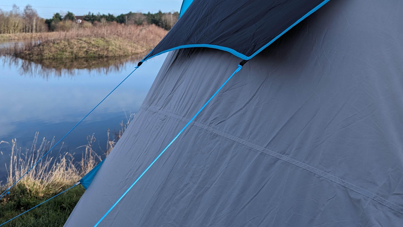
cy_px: 24
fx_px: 406
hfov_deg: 52.5
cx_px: 236
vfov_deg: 29.9
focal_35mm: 38
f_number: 1.85
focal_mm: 6.81
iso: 55
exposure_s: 1/1348
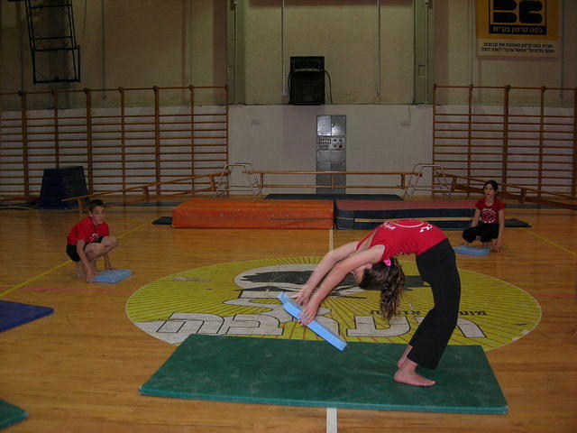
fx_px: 633
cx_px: 288
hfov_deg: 49.0
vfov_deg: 37.7
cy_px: 216
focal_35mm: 38
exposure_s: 1/60.1
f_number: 2.8
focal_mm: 7.8
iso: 78
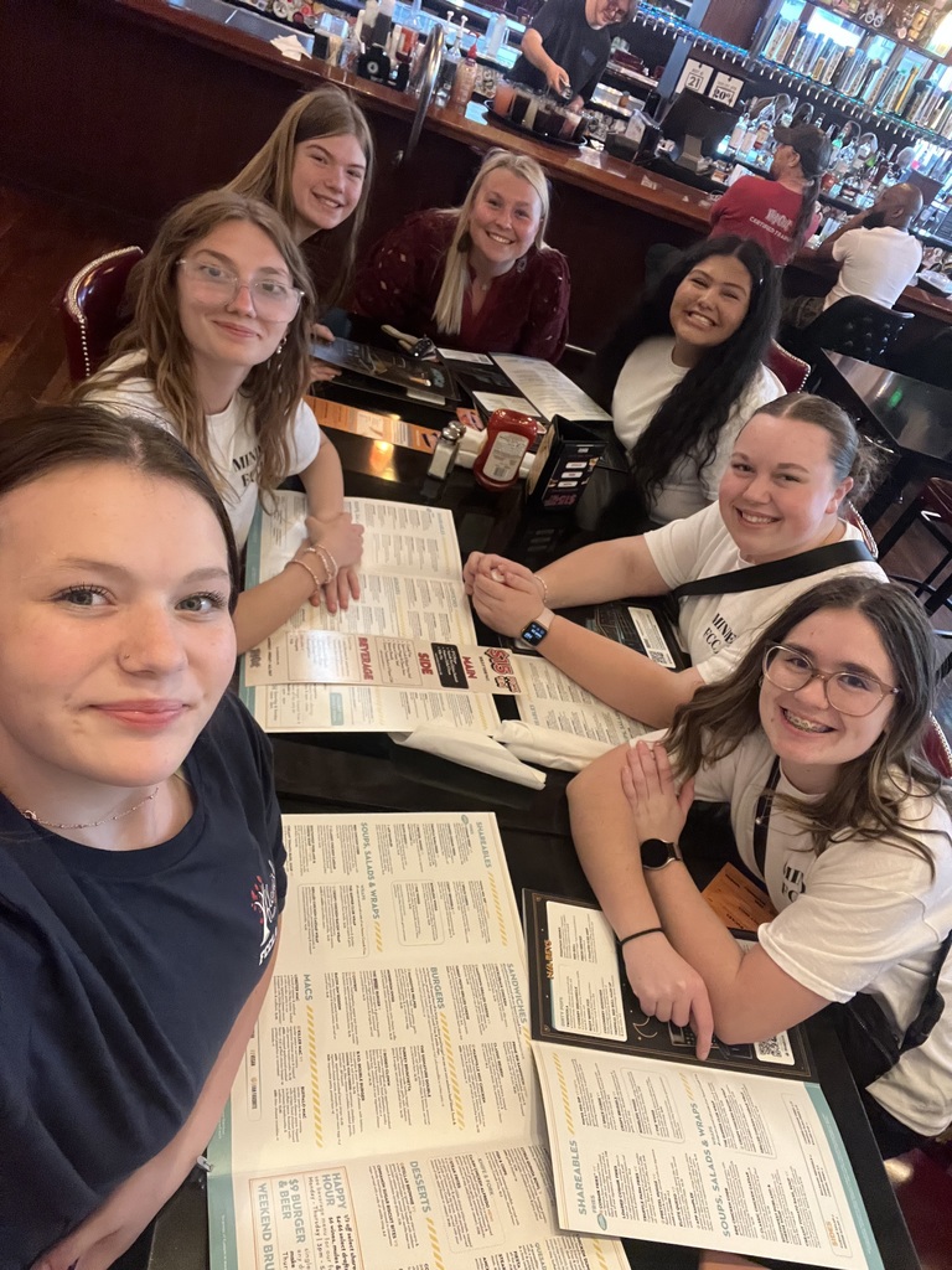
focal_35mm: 23
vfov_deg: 73.9
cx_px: 476
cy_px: 635
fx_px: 843
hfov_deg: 58.9
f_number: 2.2
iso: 640
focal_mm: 2.71
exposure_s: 1/20
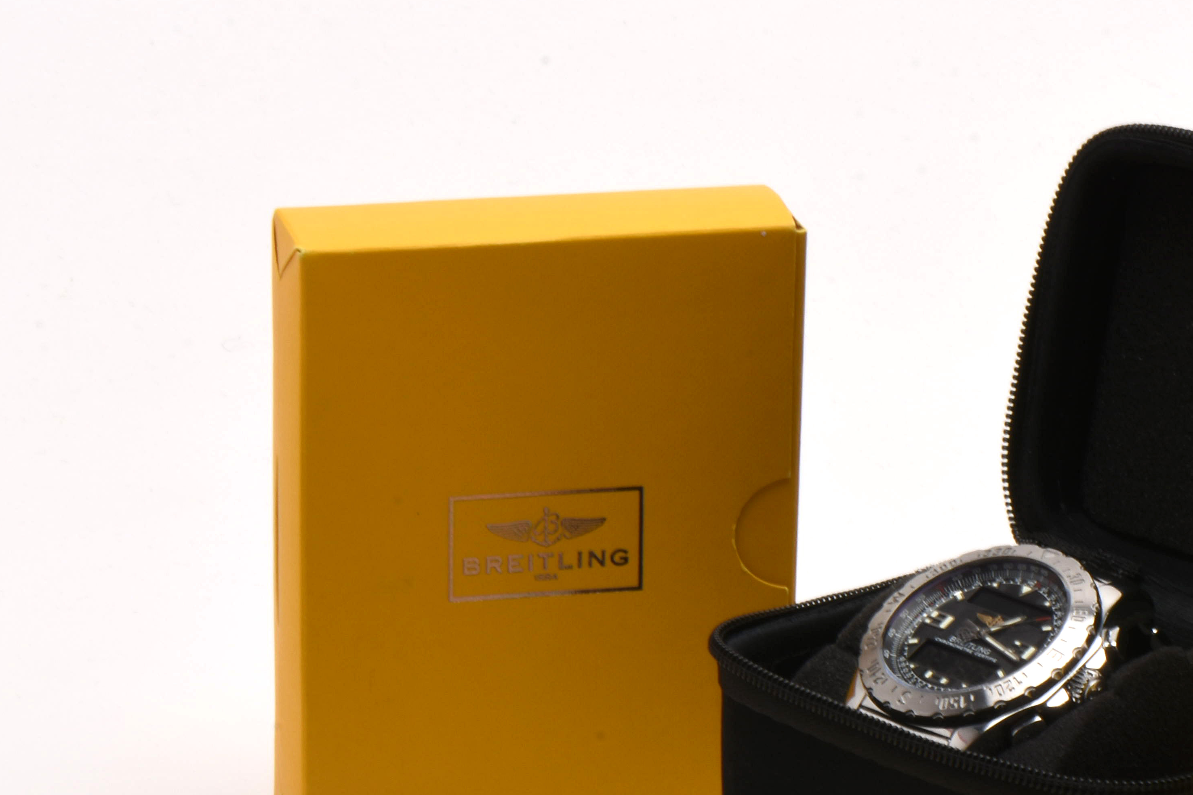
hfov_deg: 7.9
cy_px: 738
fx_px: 8583
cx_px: 923
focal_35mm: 259
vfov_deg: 5.3
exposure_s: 1/100
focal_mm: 85
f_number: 25
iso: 100
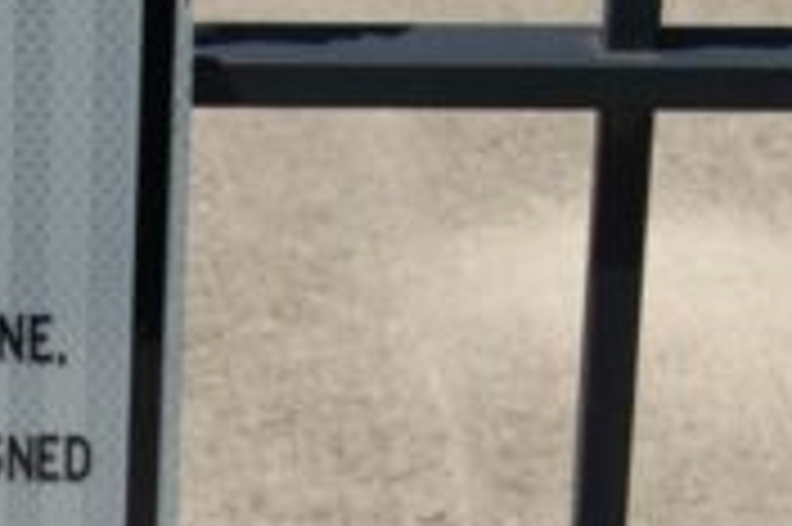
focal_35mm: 266
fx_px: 5846
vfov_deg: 5.1
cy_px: 510
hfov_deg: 7.6
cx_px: -328
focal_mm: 52
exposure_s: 1/400
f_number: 10
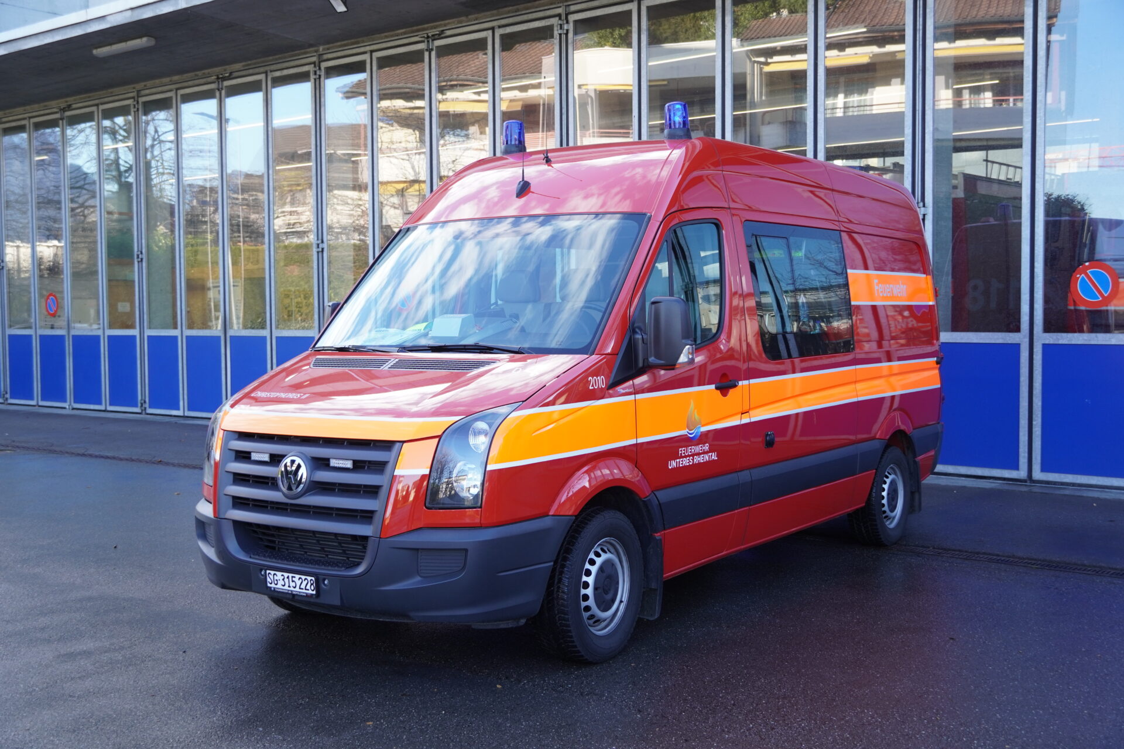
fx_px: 1311
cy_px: 374
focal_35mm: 42
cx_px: 562
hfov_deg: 46.4
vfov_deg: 31.9
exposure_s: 1/160
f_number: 4.5
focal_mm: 28
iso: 250
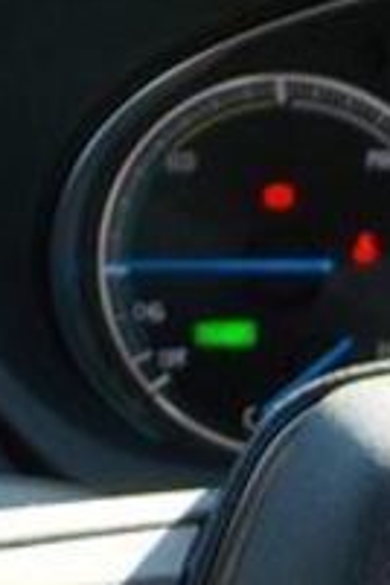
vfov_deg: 15.4
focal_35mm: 124
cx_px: 684
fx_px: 2015
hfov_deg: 10.4
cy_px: 853
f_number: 3.3
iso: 125
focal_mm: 4.1
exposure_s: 1/60
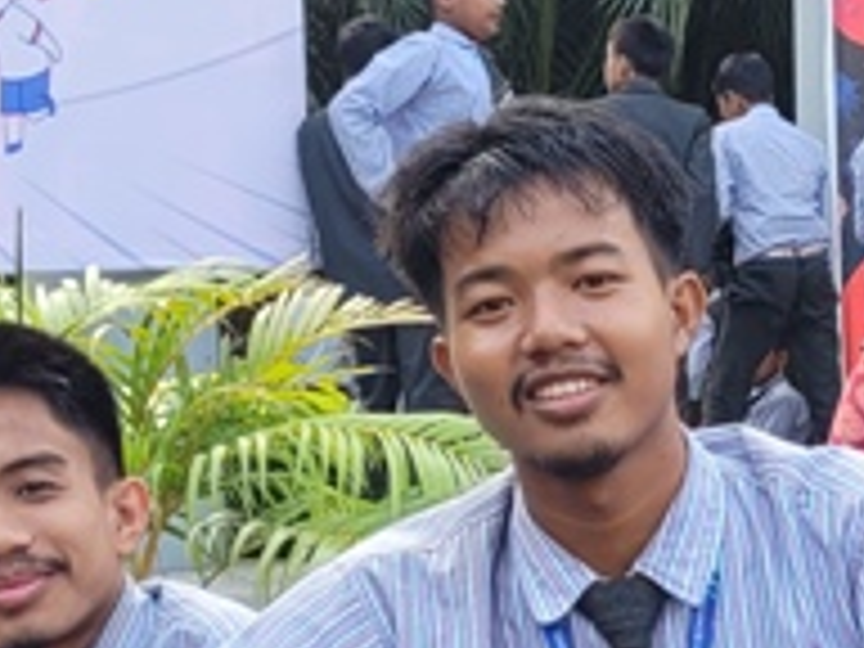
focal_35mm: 139
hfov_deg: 14.0
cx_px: 878
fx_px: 3469
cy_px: 670
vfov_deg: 10.6
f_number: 1.8
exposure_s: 1/171
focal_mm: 5.4
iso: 40
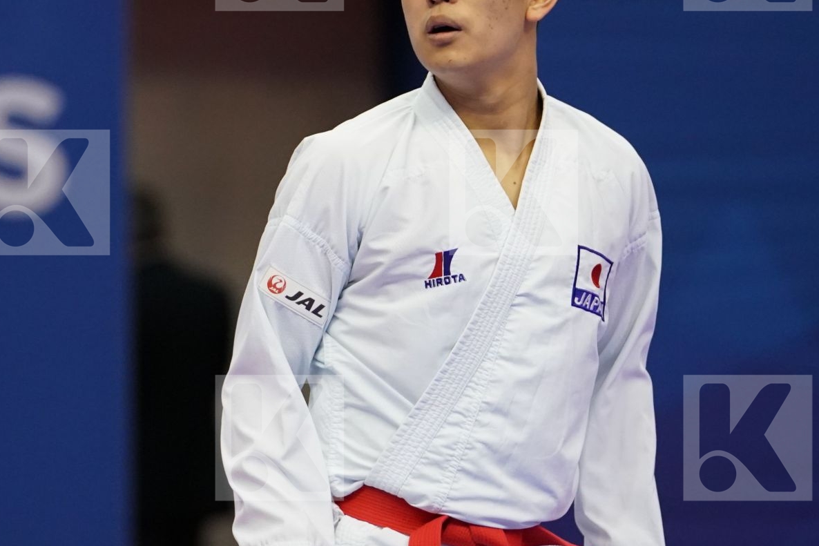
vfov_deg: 3.9
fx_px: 8077
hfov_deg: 5.8
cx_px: 280
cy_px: 193
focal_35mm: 355
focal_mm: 156
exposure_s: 1/1000
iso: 3200
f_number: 2.8
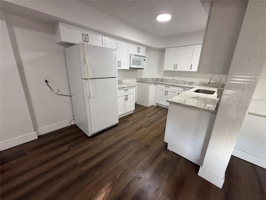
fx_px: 108
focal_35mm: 14
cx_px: 133
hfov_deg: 102.1
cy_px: 100
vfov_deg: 85.7
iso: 200
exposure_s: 1/120
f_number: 2.2
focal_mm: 2.22
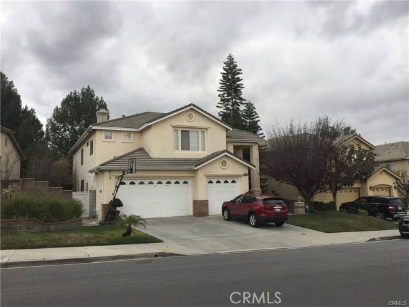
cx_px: 204
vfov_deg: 48.2
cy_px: 154
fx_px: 343
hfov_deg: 61.7
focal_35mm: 29
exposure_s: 1/335
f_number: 2.2
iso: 32
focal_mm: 4.15
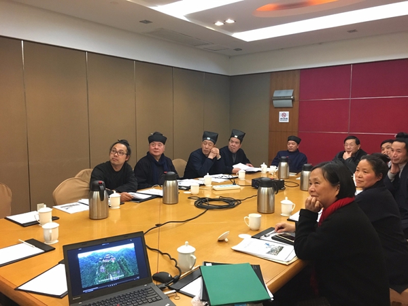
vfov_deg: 48.2
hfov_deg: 61.7
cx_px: 204
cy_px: 153
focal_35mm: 29
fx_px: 342
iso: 250
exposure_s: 1/17
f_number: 2.2
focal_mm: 4.15
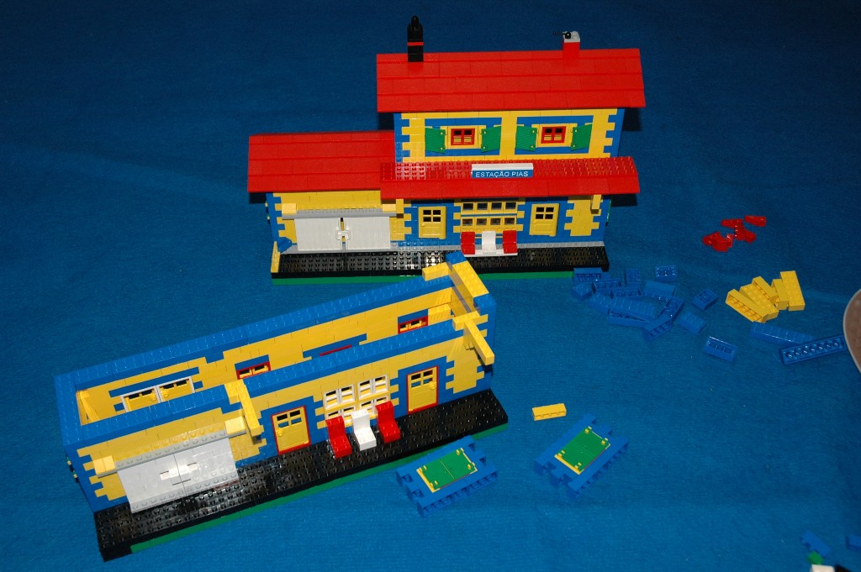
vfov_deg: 33.0
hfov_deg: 48.0
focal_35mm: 40
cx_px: 430
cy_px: 286
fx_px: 968
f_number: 5.6
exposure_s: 1/30
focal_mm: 27
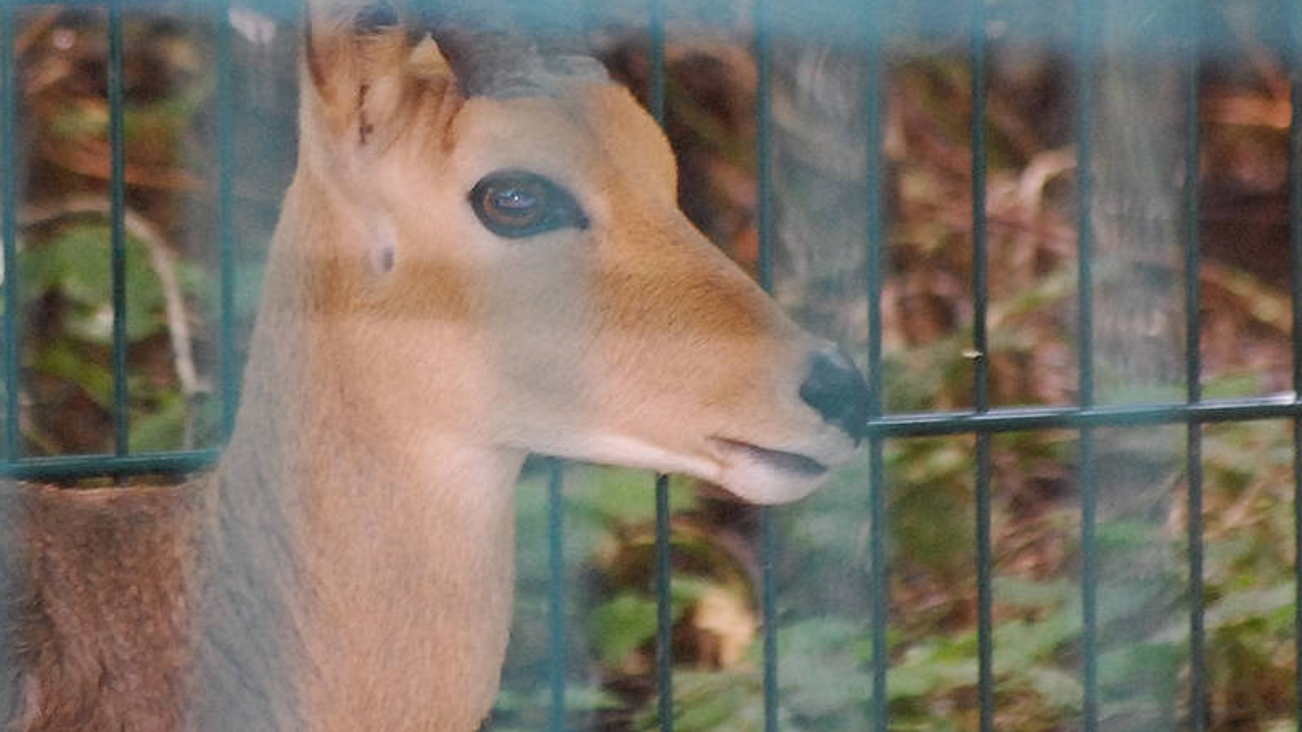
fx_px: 21994
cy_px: 318
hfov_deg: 3.4
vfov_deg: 1.9
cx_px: 404
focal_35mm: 637
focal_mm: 200
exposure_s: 1/60
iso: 1250
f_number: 5.6
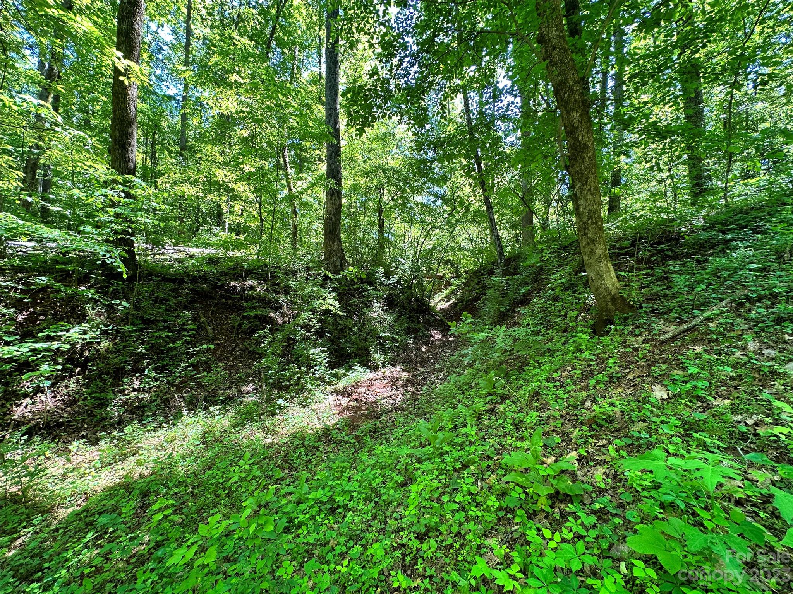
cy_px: 297
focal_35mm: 14
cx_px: 396
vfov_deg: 85.7
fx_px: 321
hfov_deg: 102.1
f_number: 2.2
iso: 80
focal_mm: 2.22
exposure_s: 1/99
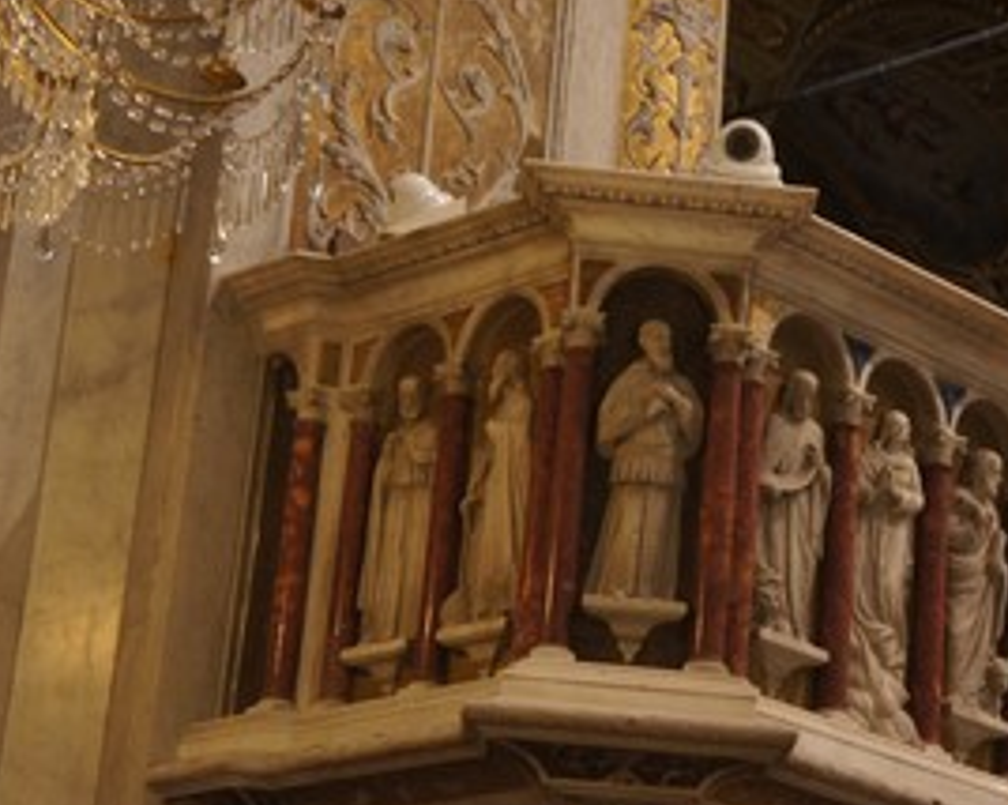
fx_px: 3244
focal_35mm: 109
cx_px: 711
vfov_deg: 14.1
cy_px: 478
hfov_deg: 17.6
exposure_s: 1/30
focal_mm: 45
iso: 1600
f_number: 5
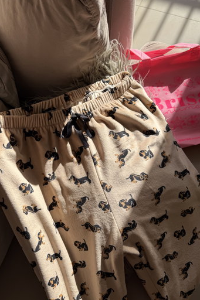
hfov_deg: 49.5
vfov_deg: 69.4
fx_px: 217
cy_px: 153
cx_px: 95
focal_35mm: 26
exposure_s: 1/3759
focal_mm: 6.76
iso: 80
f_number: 1.78
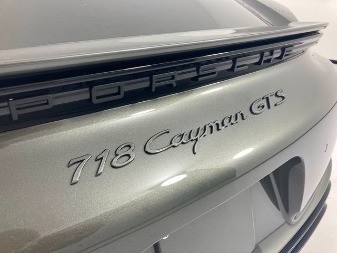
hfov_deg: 63.4
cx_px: 168
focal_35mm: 28
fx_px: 273
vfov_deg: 49.7
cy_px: 126
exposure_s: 1/120
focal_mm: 3.99
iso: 32
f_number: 1.8
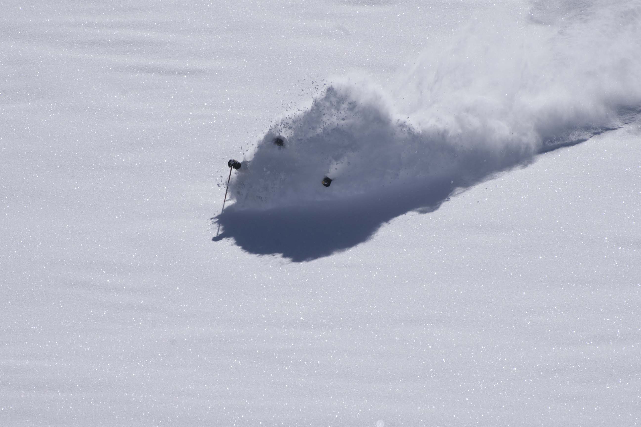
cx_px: 281
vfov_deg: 2.6
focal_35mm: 520
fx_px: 9258
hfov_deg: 4.0
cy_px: 210
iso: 200
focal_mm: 300
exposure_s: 1/1250
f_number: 9
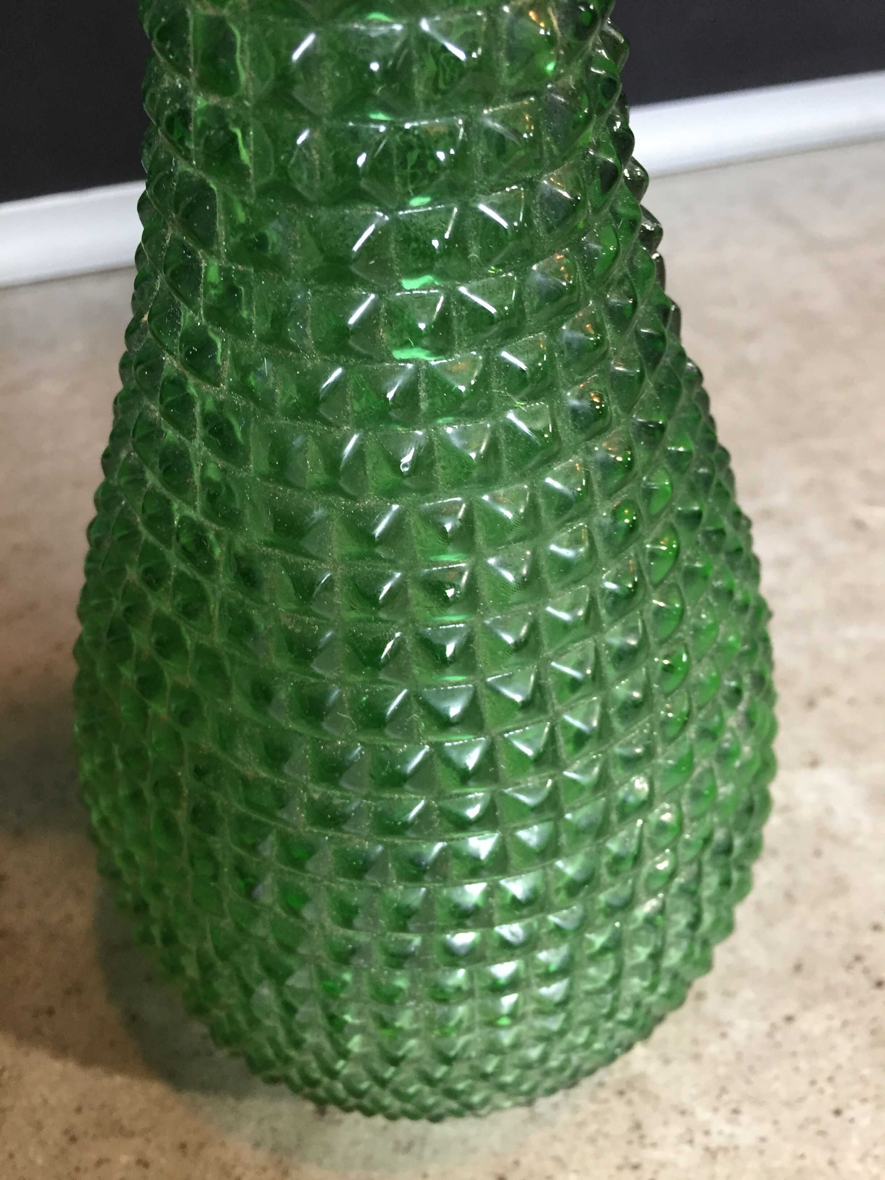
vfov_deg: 61.7
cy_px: 590
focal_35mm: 29
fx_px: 989
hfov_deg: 48.2
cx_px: 442
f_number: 2.2
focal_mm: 4.15
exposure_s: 1/33
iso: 160
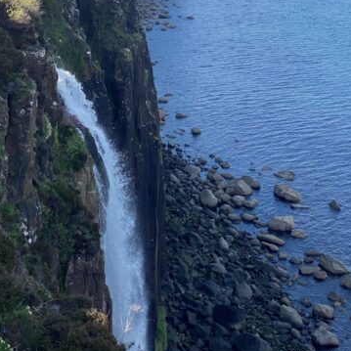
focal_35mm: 76
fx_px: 872
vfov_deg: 22.5
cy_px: 75
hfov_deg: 22.8
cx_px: 168
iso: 20
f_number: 2
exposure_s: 1/940
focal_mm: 6
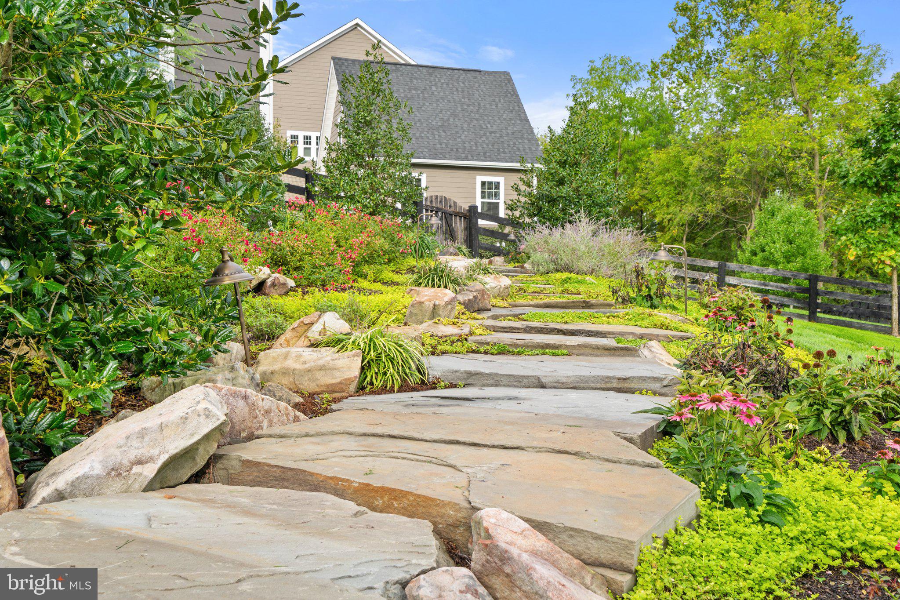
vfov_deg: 37.8
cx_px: 450
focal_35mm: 35
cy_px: 300
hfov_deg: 54.4
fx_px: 875
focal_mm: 35
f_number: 13
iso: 250
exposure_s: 1/125
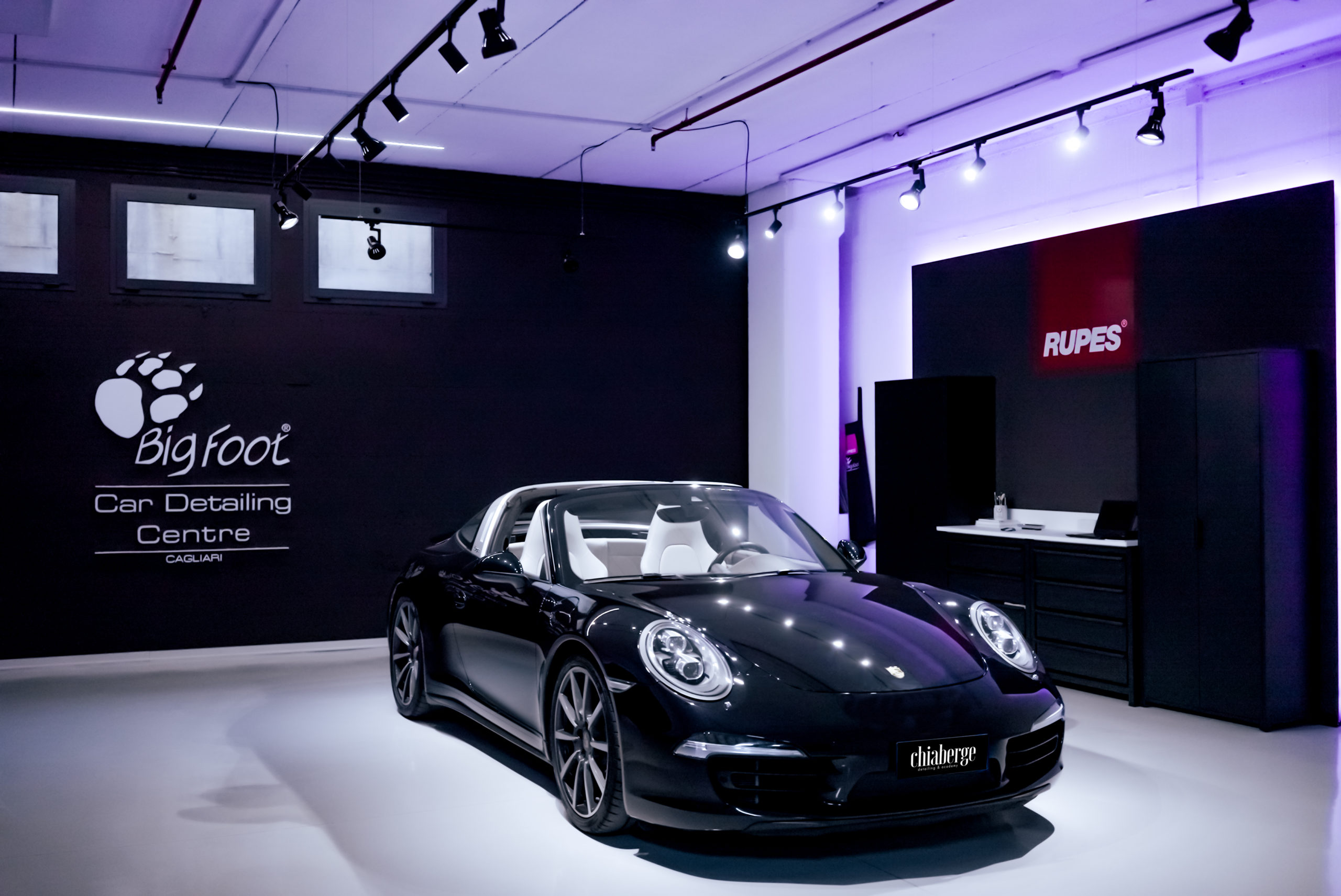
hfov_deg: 54.4
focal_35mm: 35
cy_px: 448
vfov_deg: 37.9
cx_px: 670
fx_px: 1304
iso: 2000
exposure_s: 1/200
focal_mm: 35
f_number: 2.8
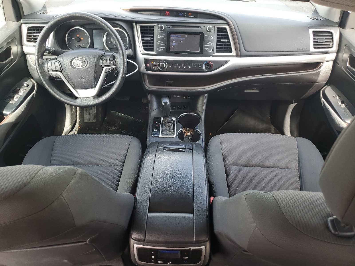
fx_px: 267
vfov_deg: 53.1
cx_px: 178
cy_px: 133
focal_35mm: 26
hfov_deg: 67.3
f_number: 1.5
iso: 52
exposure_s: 1/120
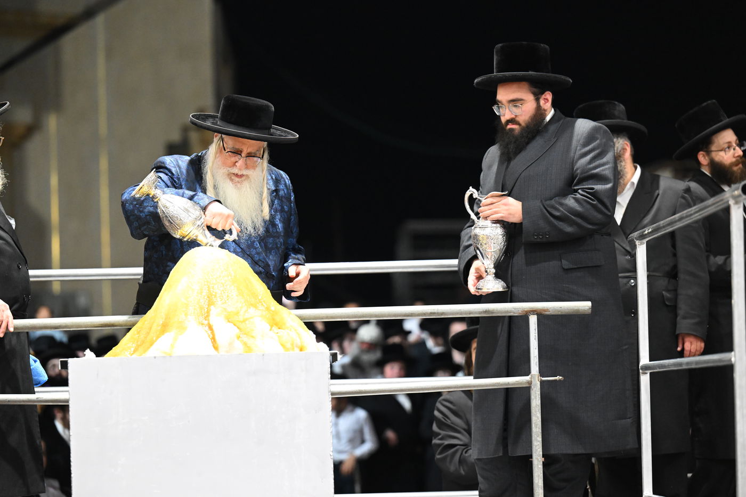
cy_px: 248
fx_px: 2901
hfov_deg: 14.7
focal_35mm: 140
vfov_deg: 9.8
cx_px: 373
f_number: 3.5
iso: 5000
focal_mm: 140
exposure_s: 1/160
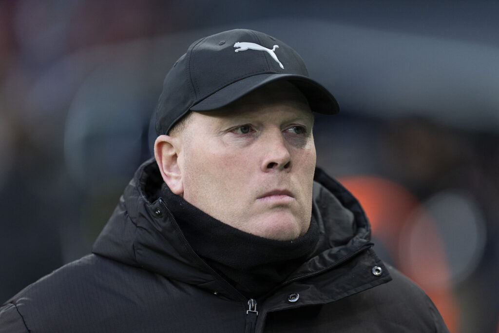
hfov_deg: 5.2
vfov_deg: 3.4
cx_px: 250
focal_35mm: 400
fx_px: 5545
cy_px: 166
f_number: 2.8
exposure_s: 1/1000
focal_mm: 400
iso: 1600
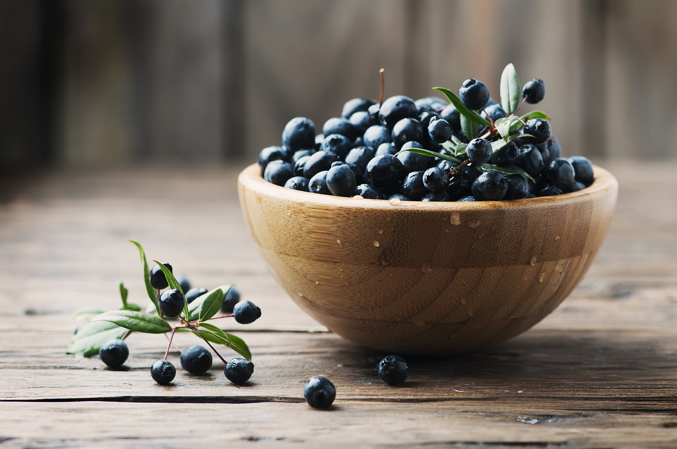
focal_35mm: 158
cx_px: 338
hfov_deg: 13.1
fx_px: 2958
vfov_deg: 8.7
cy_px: 224
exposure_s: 1/125
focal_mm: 105
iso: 100
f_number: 5.6
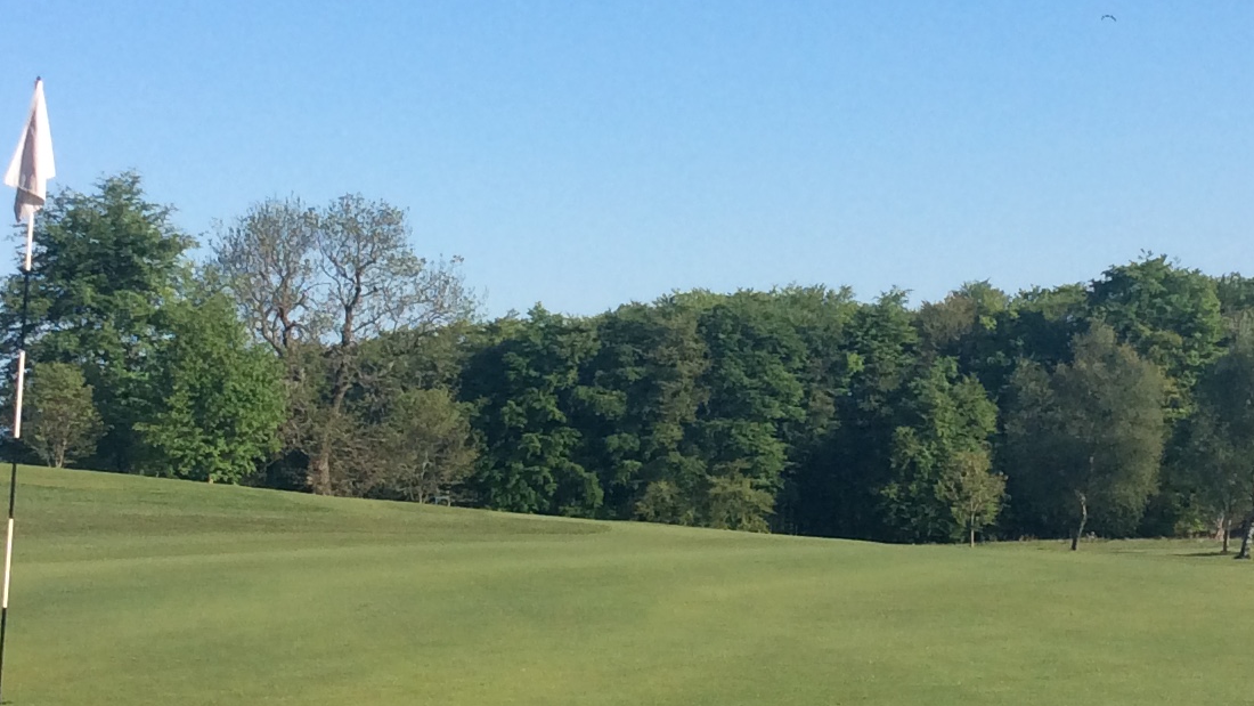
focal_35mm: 82
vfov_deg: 14.7
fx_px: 2727
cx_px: 784
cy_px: 217
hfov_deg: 25.8
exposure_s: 1/1121
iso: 32
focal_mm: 3.3
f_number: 2.4
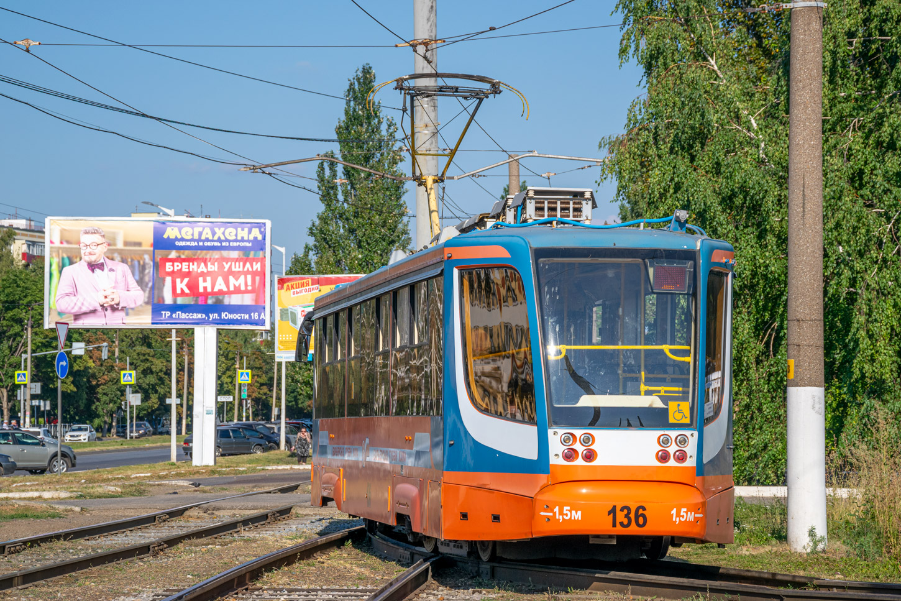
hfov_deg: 17.1
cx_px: 450
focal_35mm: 120
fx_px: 3003
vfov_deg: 11.4
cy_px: 300
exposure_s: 1/640
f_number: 7.1
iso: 100
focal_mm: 80
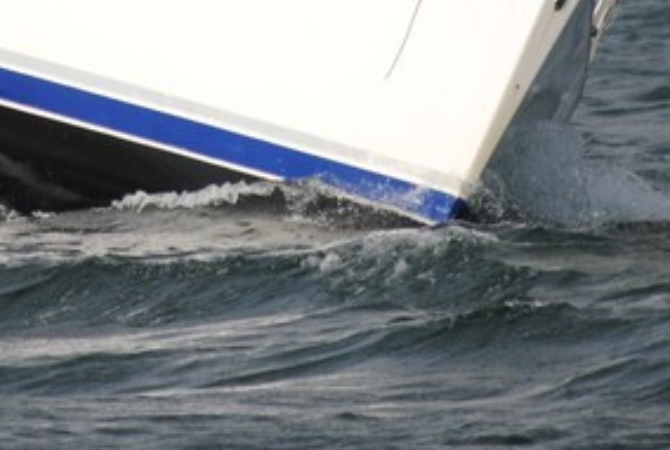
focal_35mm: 943
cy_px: -196
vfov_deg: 1.5
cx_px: 139
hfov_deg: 2.2
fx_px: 17597
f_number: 5.6
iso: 200
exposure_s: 1/1000
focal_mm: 200
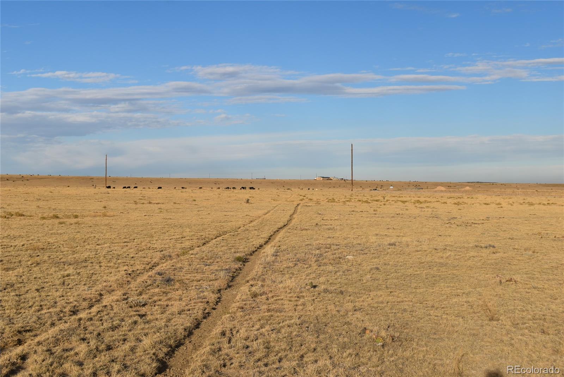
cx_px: 282
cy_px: 188
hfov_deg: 36.8
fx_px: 847
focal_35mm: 54
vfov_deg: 25.1
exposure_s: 1/320
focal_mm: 36
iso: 100
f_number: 9
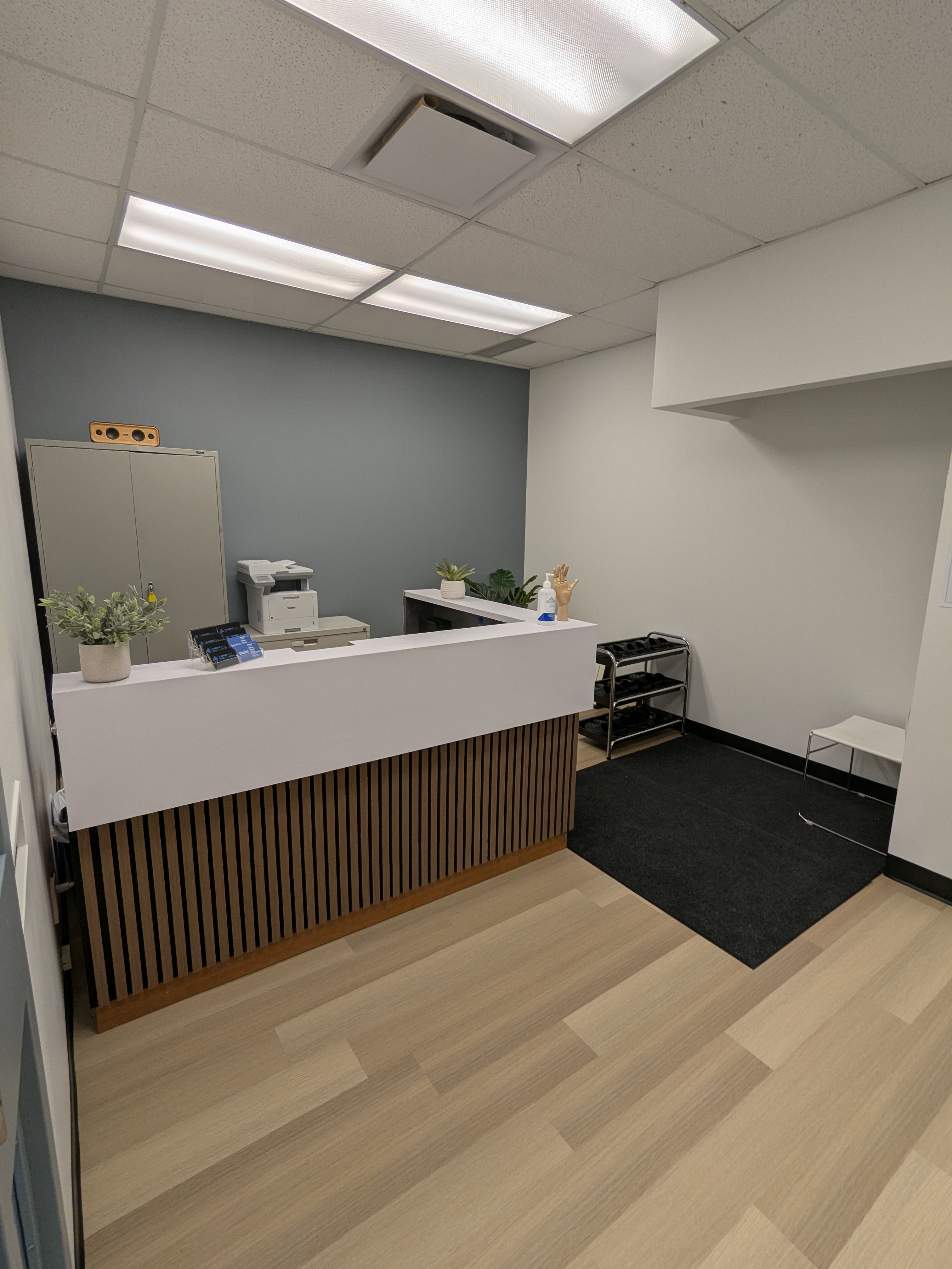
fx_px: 587
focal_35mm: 16
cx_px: 476
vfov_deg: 94.5
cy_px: 634
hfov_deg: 78.1
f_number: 2.2
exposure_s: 1/120
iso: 46
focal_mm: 2.35
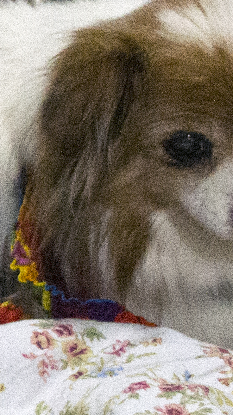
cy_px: 105
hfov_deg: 4.7
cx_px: -770
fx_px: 2556
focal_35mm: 233
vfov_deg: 9.3
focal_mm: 29
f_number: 8
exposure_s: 1/80
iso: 6400
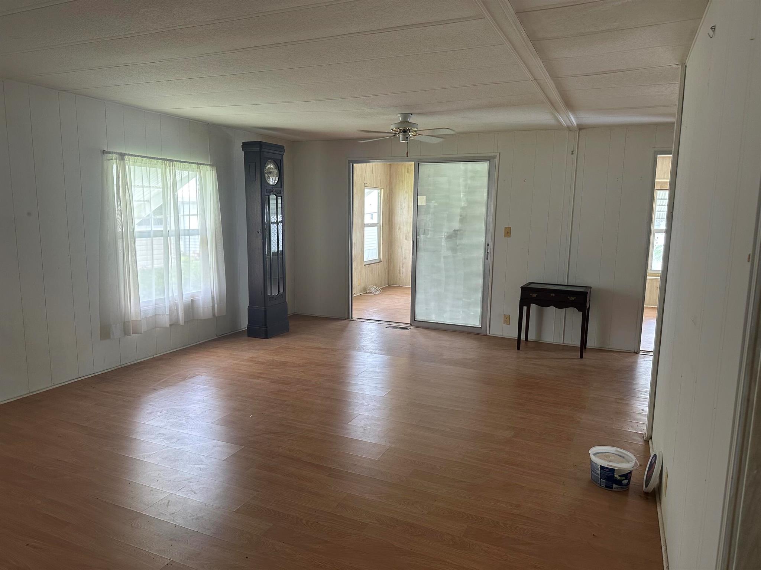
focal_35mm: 24
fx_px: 528
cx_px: 380
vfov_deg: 56.8
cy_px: 285
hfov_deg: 71.6
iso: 200
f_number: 1.78
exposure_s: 1/121
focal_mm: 6.86
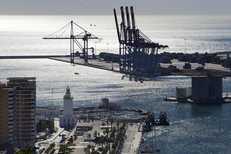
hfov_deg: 12.5
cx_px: 116
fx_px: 1059
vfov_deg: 8.3
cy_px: 77
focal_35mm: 165
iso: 200
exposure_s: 1/250
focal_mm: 165
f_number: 22
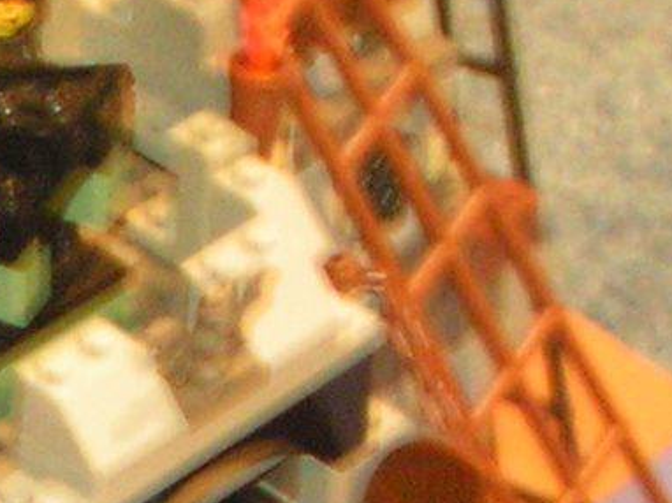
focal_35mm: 263
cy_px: 510
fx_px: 5102
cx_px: -134
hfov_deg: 7.5
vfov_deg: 5.6
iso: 200
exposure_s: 1/1.6
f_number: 2.8
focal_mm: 7.6
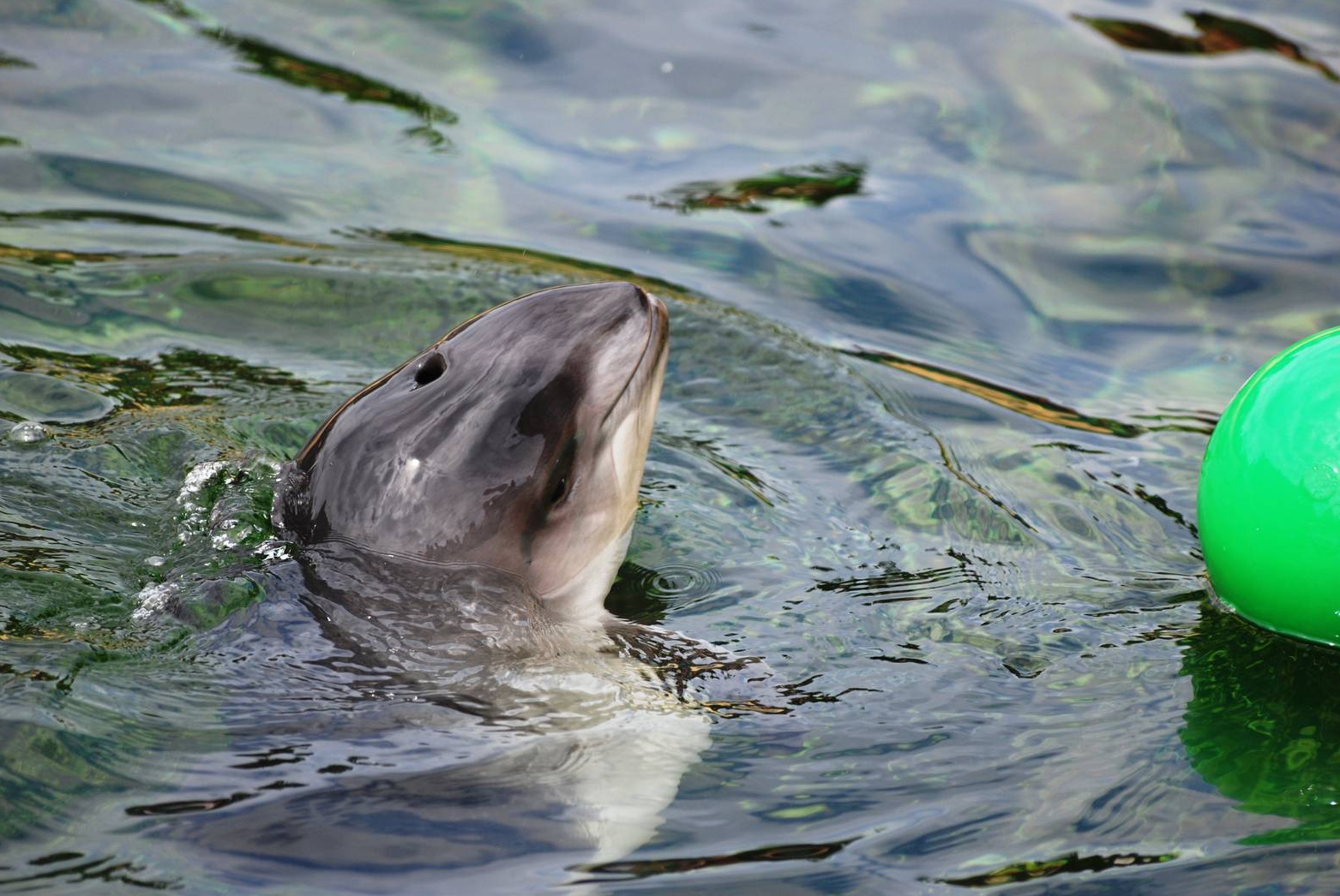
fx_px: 9726
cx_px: 681
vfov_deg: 5.3
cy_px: 450
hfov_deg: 7.9
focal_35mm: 261
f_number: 4.8
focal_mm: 170
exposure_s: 1/640
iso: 200
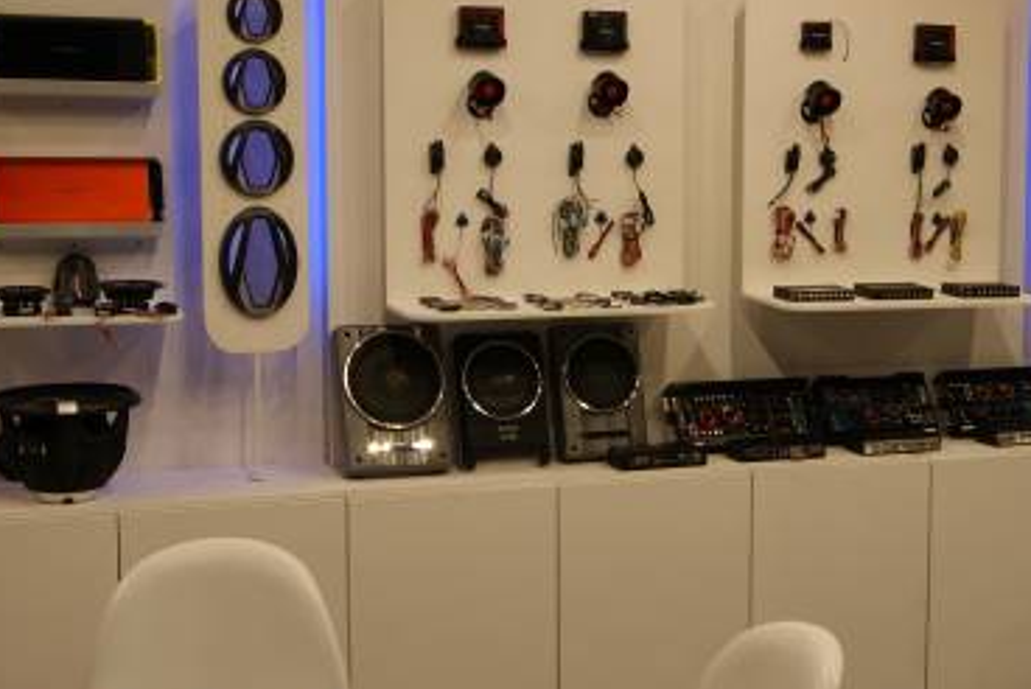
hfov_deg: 34.9
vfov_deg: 23.8
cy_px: 305
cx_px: 639
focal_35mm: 57
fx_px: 1634
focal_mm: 28
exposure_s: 1/80
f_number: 8
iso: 100
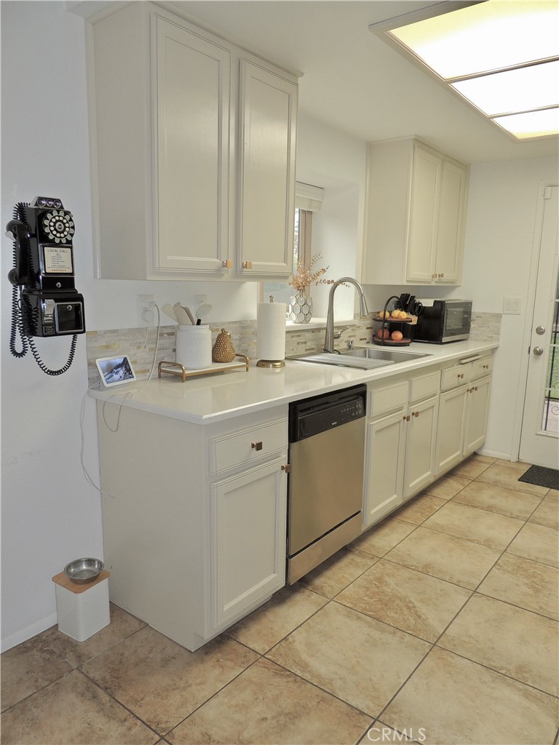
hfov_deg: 56.8
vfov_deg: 71.6
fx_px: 517
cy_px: 372
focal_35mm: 24
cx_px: 280
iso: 140
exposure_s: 1/40
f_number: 3
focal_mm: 4.3
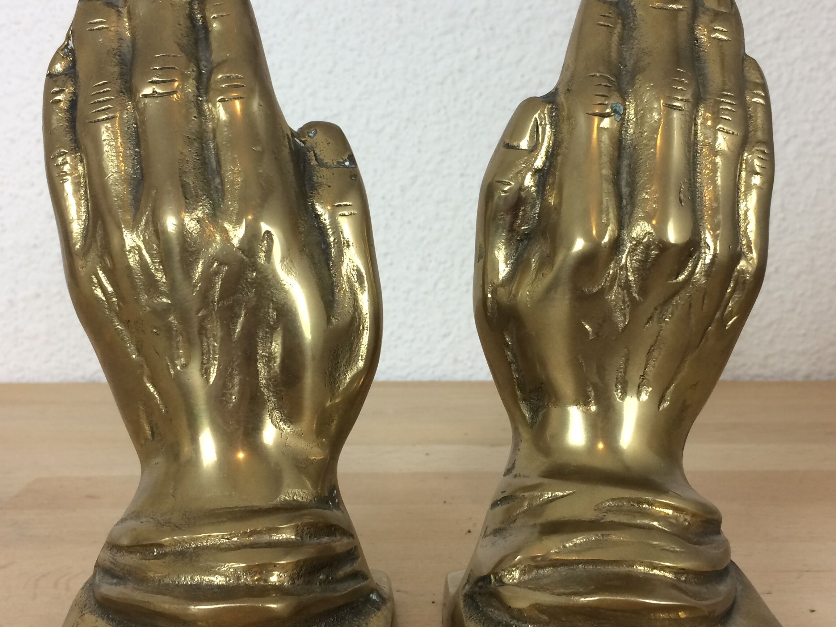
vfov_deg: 35.1
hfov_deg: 45.7
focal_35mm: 41
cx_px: 454
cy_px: 281
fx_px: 990
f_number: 2.2
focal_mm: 4.15
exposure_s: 1/33
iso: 40
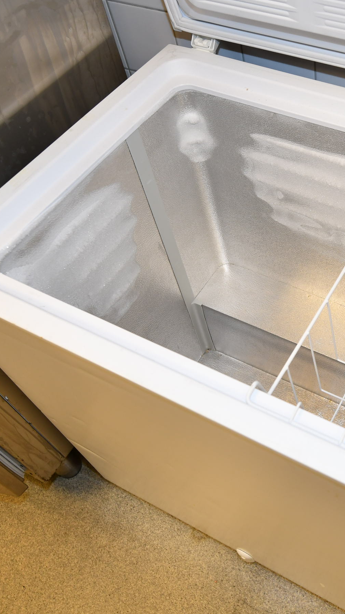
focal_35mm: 34
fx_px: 553
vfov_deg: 58.0
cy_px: 299
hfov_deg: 32.9
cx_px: 311
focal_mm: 14
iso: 500
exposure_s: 1/125
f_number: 3.5
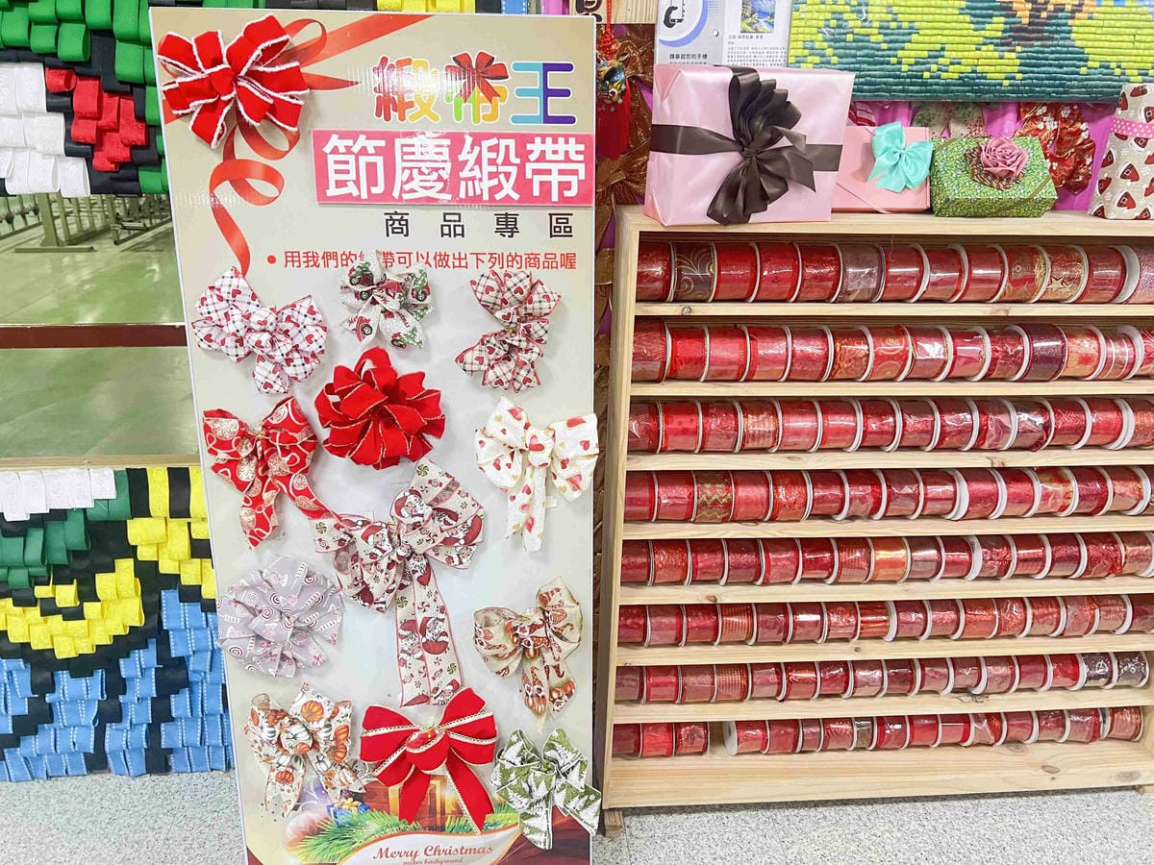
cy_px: 432
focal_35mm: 26
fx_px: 867
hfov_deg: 67.3
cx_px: 577
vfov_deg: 53.1
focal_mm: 5.7
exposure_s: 1/60
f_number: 1.5
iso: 500
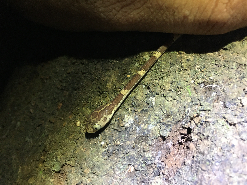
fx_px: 207
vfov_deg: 48.2
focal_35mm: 29
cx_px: 124
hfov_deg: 61.7
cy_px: 92
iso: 80
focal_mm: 4.15
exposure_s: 1/15
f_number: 2.2
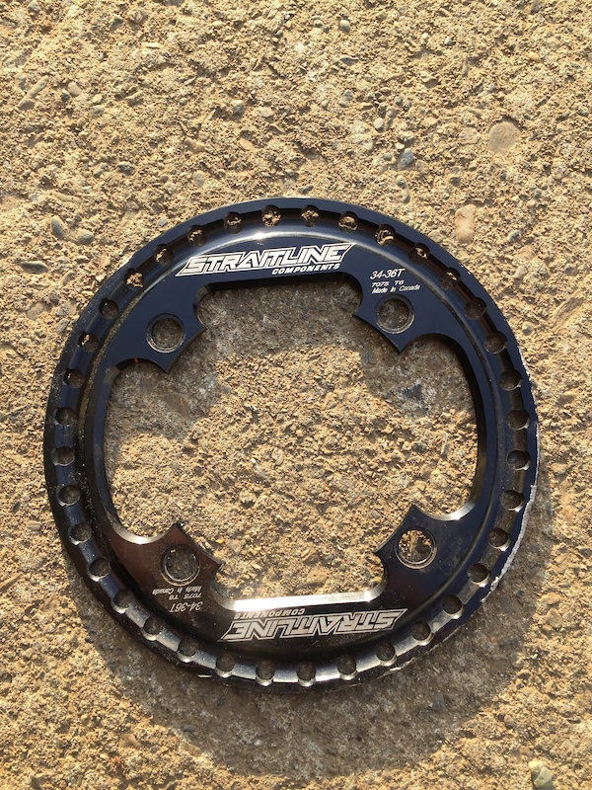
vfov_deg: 61.7
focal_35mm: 29
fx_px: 661
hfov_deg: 48.2
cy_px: 395
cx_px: 296
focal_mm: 4.15
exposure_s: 1/215
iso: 32
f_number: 2.2
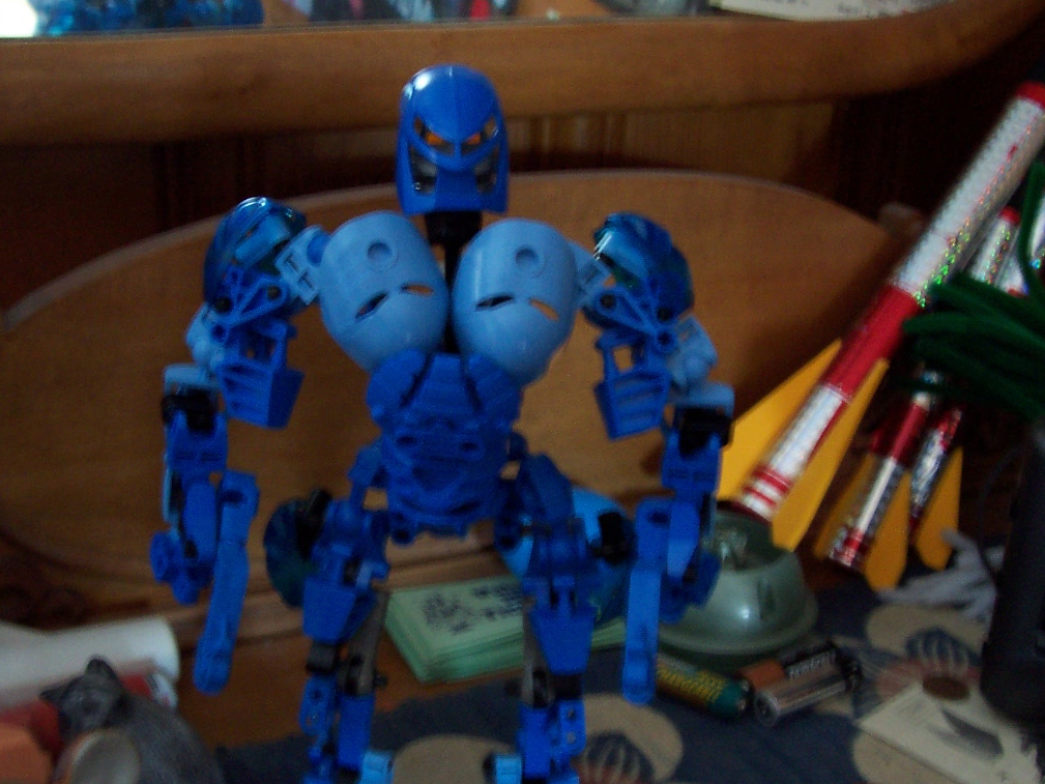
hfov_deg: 42.9
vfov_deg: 32.8
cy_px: 441
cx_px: 475
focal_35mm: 44
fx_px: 1328
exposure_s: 1/8
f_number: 2.8
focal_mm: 5.6
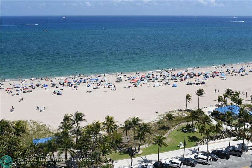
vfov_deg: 35.0
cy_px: 84
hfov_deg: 50.7
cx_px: 126
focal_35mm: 38
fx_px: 266
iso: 100
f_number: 9
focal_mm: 38
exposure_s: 1/250
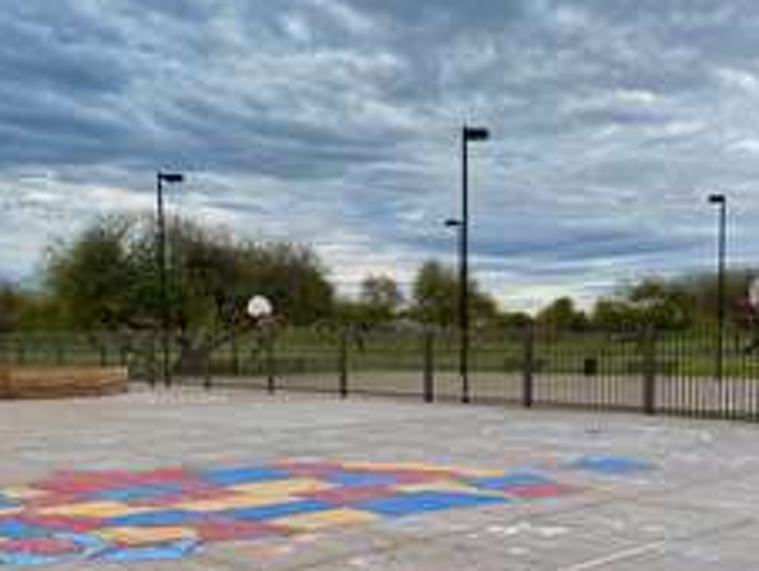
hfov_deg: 41.1
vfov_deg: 31.1
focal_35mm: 46
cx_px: 423
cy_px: 423
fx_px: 1010
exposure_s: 1/517
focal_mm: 4.25
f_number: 1.8
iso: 32
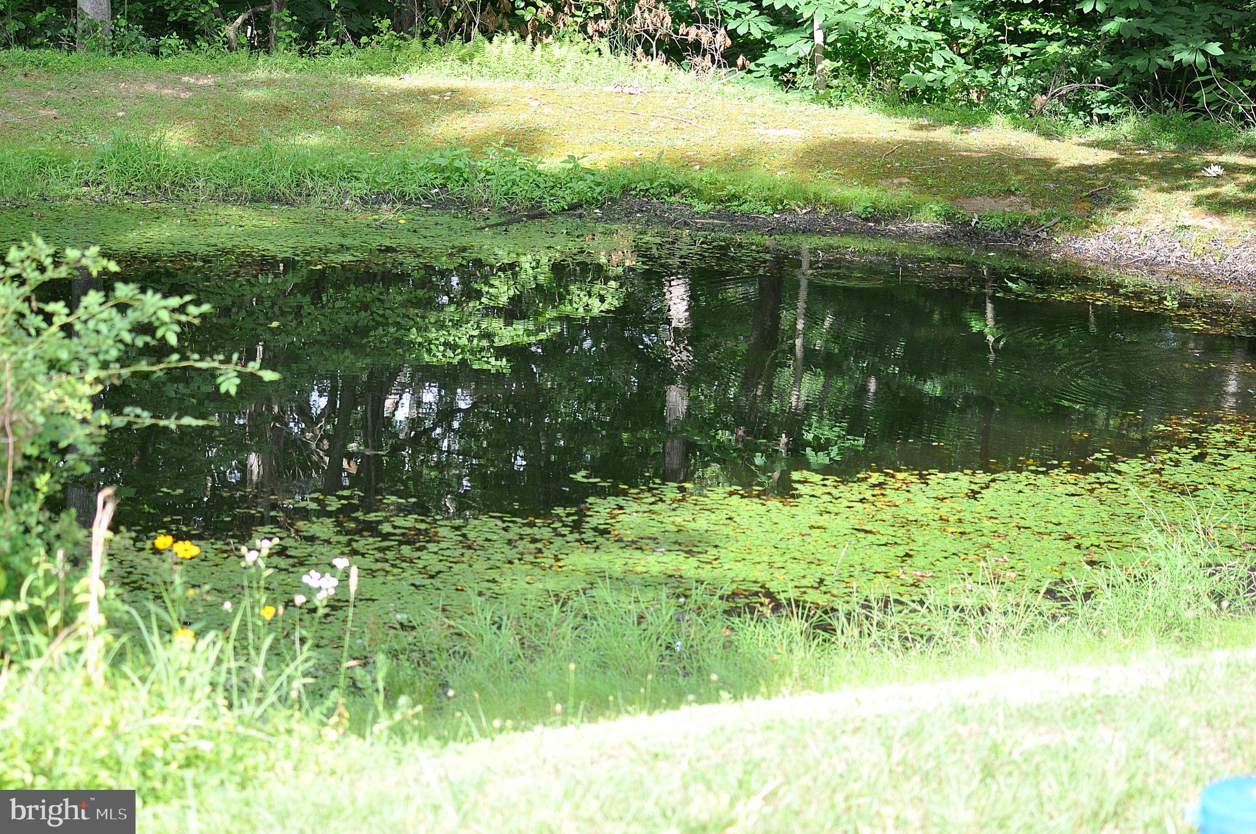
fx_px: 3659
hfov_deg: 19.5
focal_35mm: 105
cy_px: 417
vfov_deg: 13.0
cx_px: 628
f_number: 4.8
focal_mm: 70
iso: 400
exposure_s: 1/350
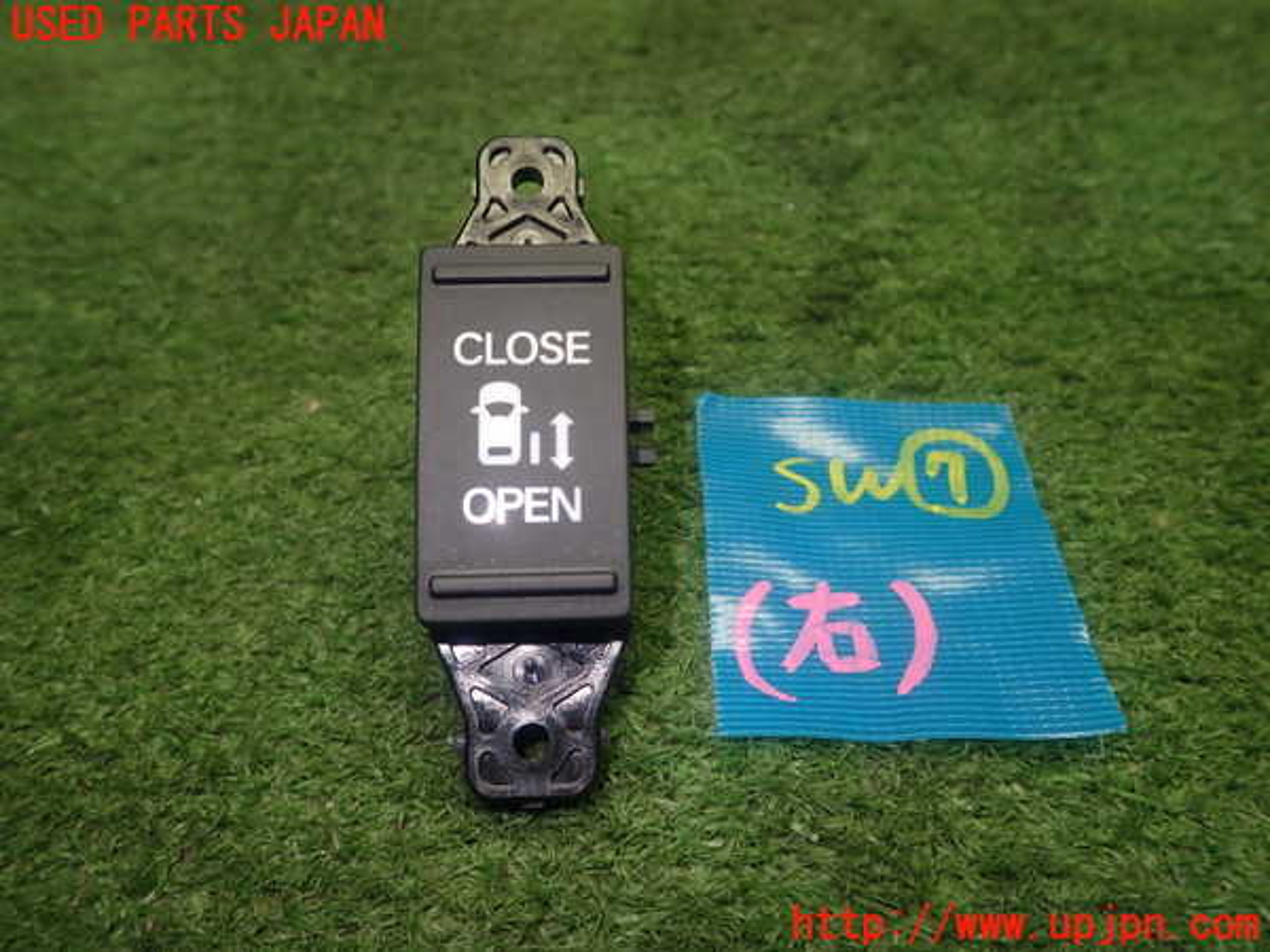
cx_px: 635
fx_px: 1101
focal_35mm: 30
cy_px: 476
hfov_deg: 60.0
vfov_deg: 46.8
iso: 125
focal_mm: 5.4
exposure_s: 1/60
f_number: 2.3
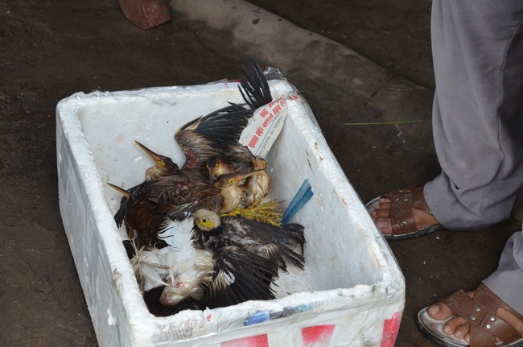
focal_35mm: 72
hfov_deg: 28.1
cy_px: 174
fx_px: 1044
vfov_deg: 18.9
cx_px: 262
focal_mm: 48
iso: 1000
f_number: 8
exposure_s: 1/250
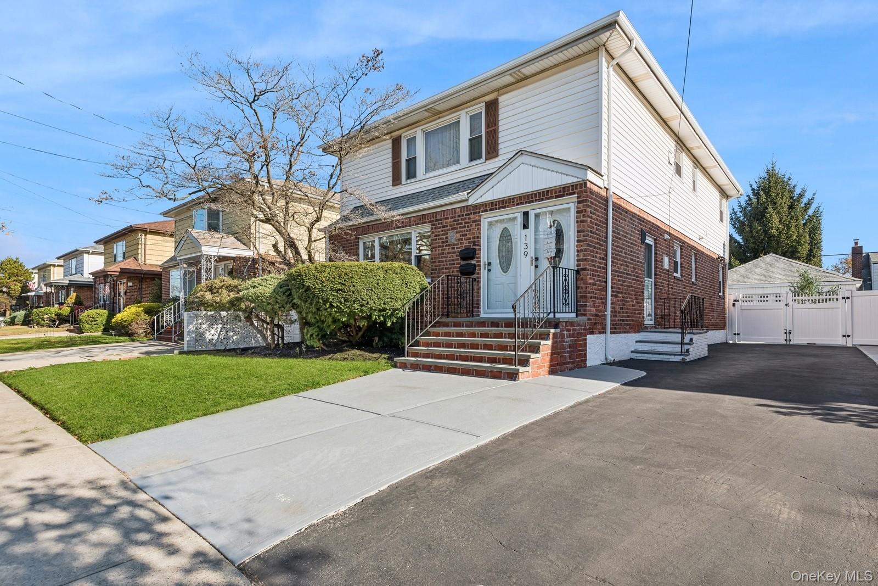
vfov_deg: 67.4
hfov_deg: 90.0
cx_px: 439
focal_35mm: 18
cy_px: 293
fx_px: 439
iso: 100
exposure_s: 1/100
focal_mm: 18
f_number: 11
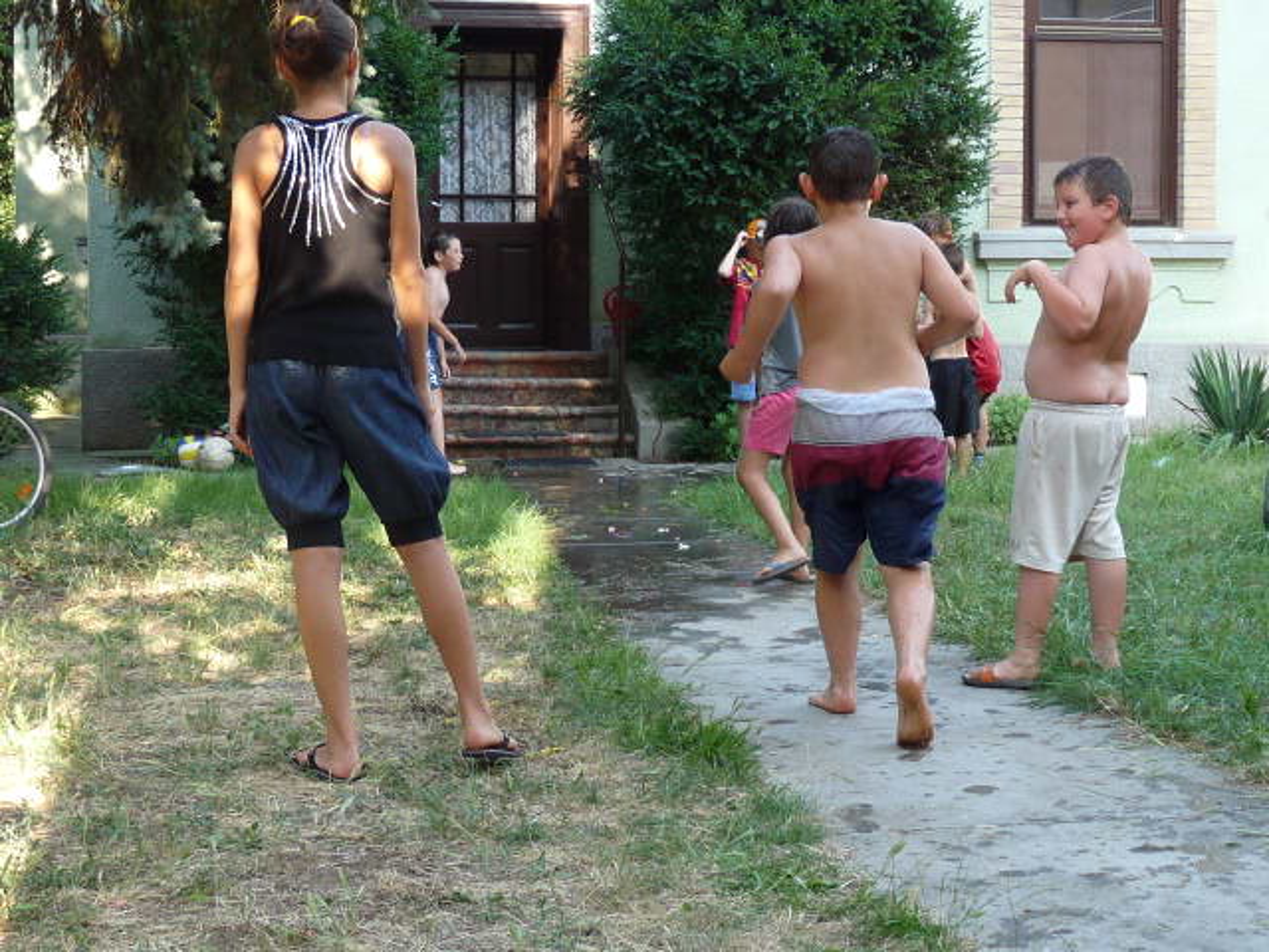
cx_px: 634
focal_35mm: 65
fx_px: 2383
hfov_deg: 29.8
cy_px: 476
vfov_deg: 22.6
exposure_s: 1/125
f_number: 3
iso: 100
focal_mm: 6.5
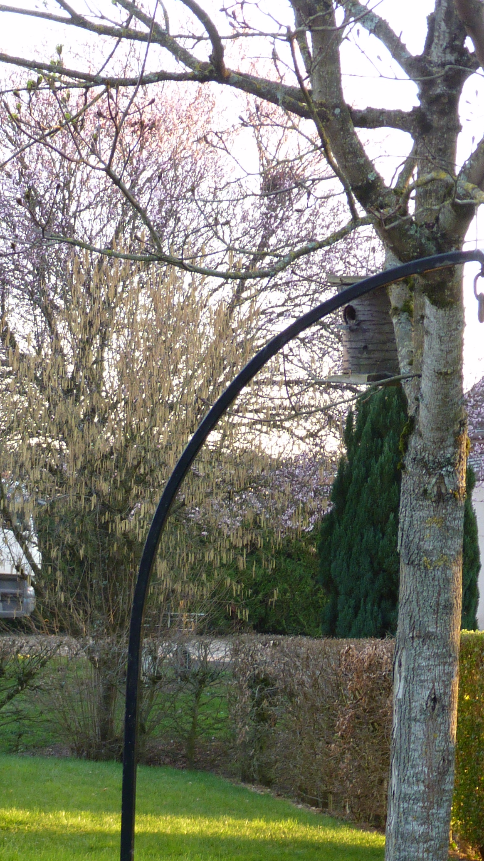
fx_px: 2739
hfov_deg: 9.9
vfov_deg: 17.7
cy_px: 730
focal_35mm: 120
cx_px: -118
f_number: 3.2
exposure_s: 1/30
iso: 100
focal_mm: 10.1
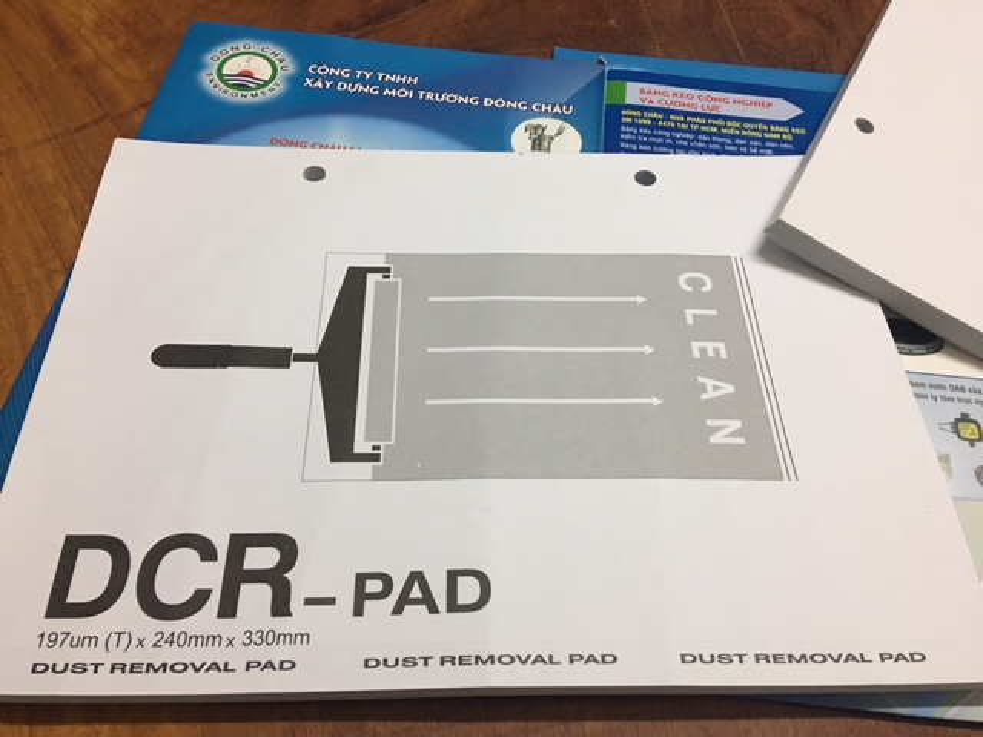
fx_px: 824
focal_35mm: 29
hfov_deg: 61.7
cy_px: 368
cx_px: 492
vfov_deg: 48.2
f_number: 2.2
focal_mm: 4.15
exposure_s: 1/17
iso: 80
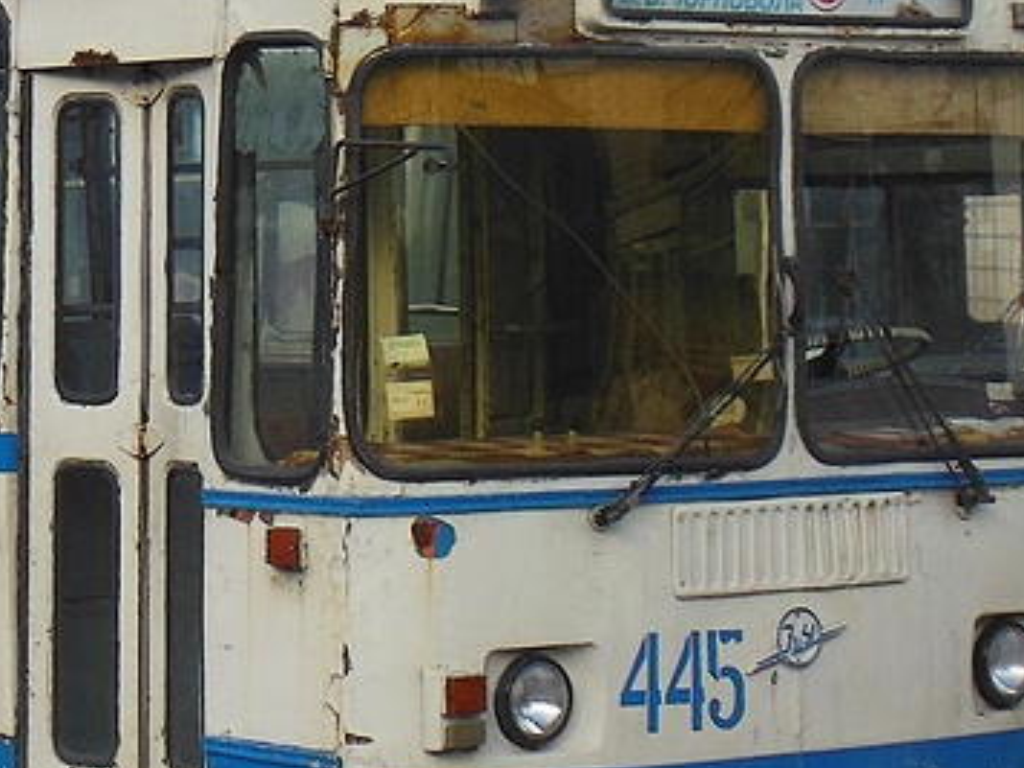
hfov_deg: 13.5
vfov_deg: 10.3
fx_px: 4260
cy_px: 342
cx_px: -52
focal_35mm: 144
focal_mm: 8.9
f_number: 4
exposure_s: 1/400
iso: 125
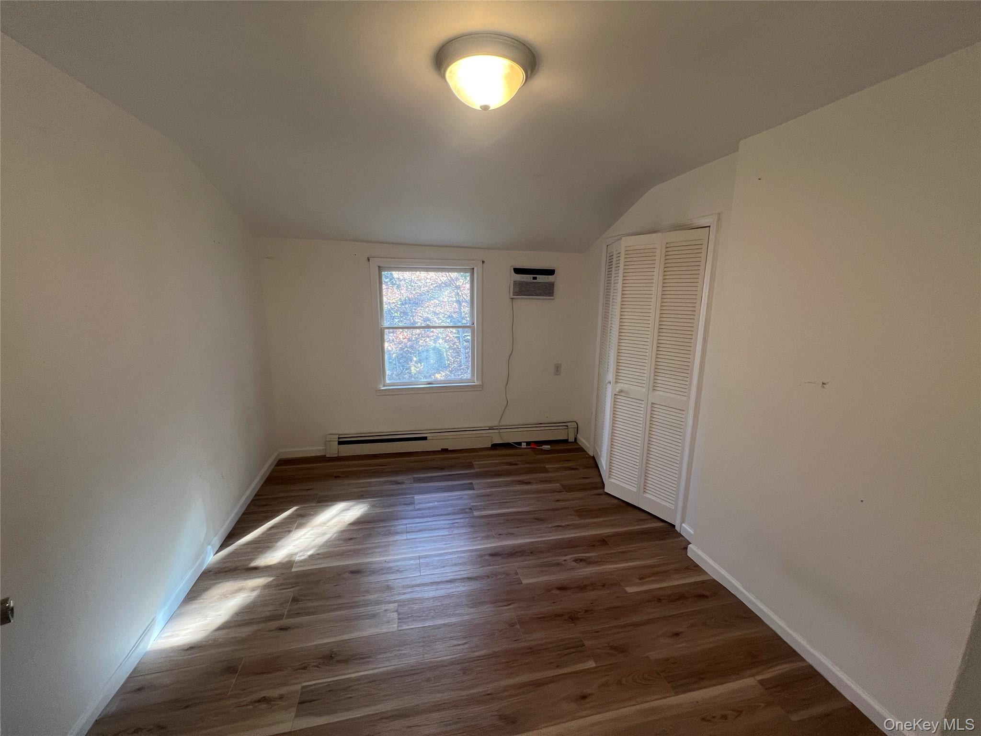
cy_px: 368
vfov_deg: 89.9
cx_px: 490
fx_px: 368
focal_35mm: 13
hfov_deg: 106.2
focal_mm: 1.57
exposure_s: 1/60
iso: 160
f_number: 1.8
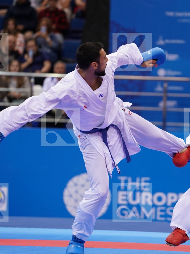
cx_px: 132
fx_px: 2116
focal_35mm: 289
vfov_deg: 6.9
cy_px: 127
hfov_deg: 5.1
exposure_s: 1/1000
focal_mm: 200
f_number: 2.8
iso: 1250
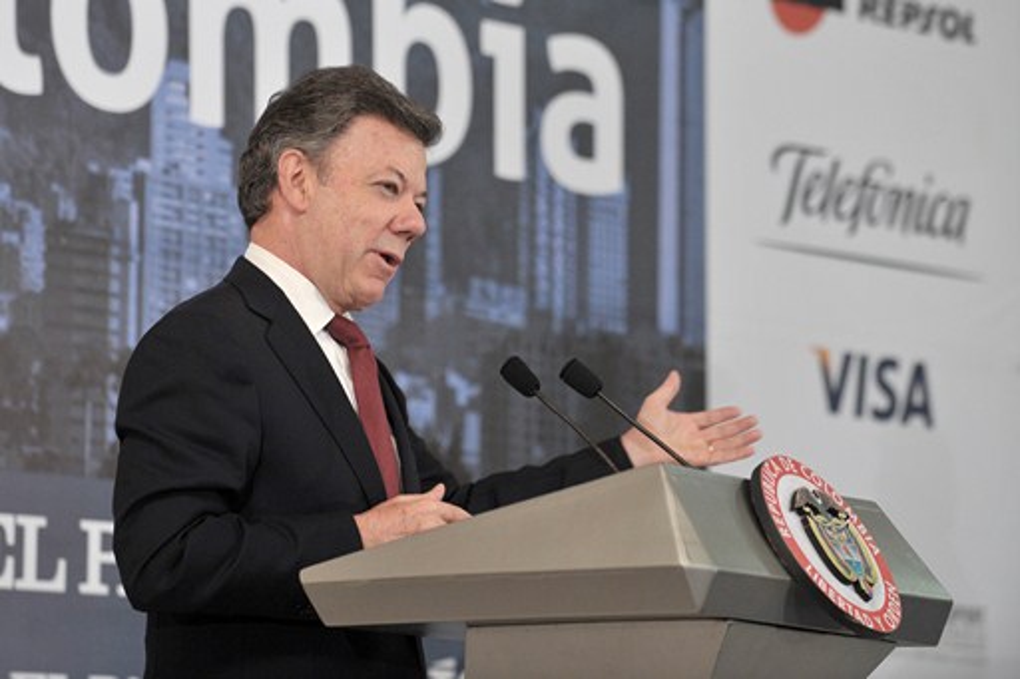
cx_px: 510
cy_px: 340
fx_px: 4390
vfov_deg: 8.8
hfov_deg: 13.3
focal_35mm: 155
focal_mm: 155
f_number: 3.2
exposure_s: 1/125
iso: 1600
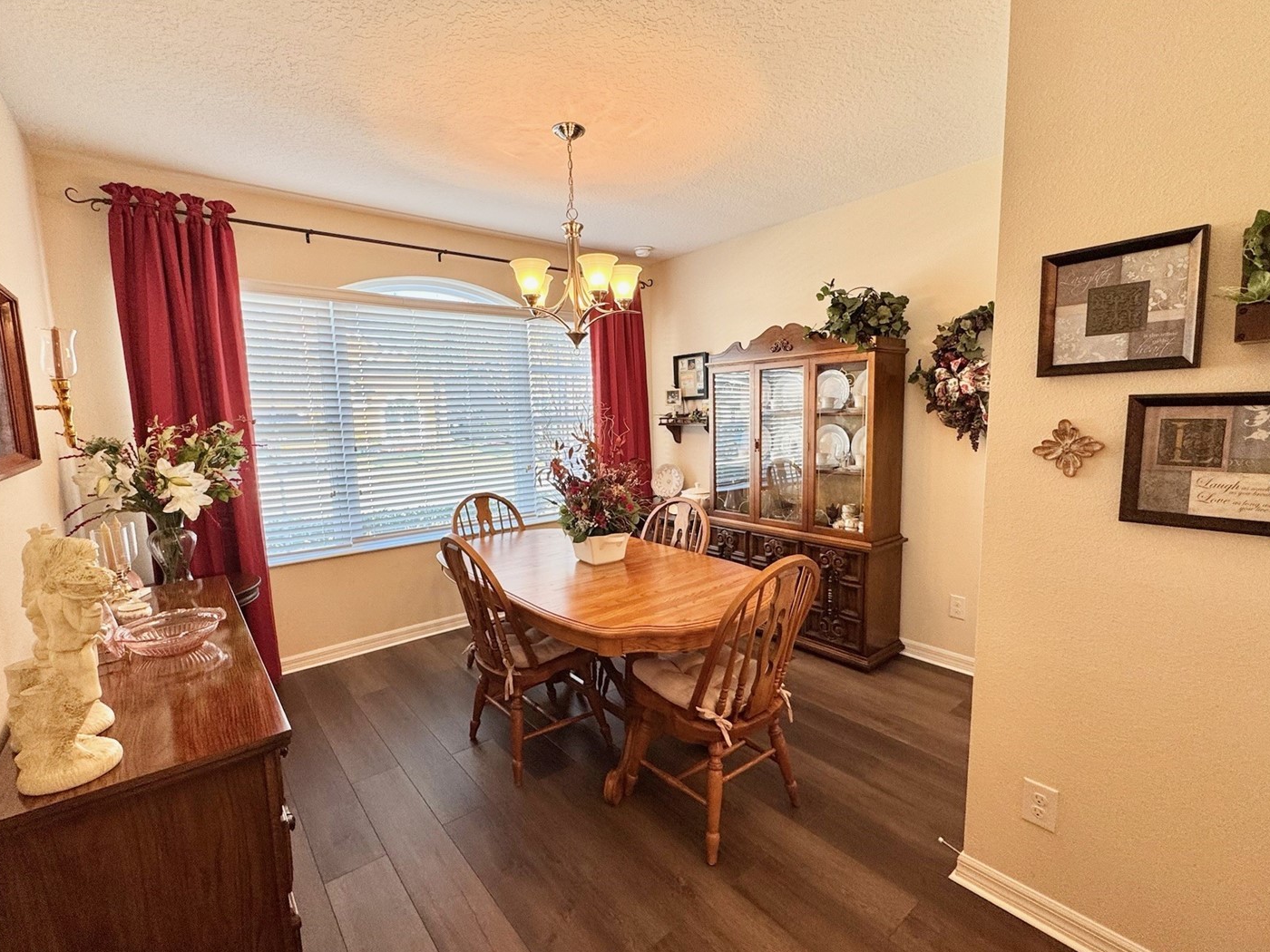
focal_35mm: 16
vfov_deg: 78.1
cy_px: 486
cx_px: 629
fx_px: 587
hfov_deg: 94.5
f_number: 2.2
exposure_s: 1/120
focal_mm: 2.22
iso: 100
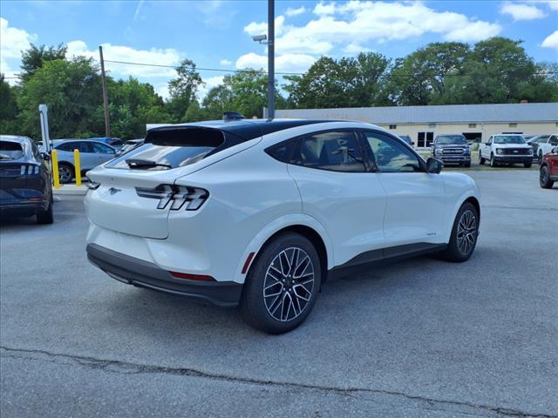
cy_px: 209
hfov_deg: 65.3
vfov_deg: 51.4
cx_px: 279
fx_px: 435
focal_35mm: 27
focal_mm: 3.58
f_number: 1.9
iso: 40
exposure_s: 1/1667
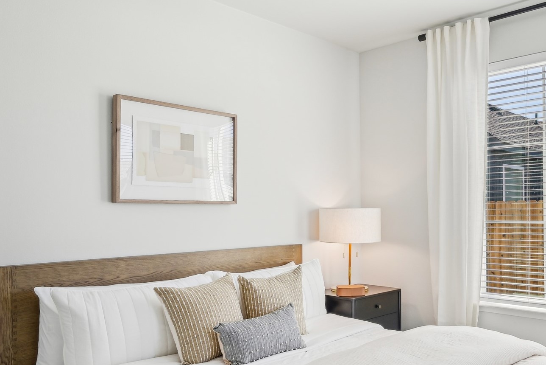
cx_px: 351
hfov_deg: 57.7
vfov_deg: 41.1
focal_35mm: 32
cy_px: 207
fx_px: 486
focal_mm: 19
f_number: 8
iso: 400
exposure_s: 1/200
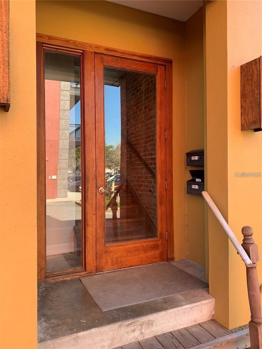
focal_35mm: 26
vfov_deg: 67.3
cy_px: 174
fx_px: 262
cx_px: 131
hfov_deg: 53.1
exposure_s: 1/122
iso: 32
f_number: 1.8
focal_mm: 4.25
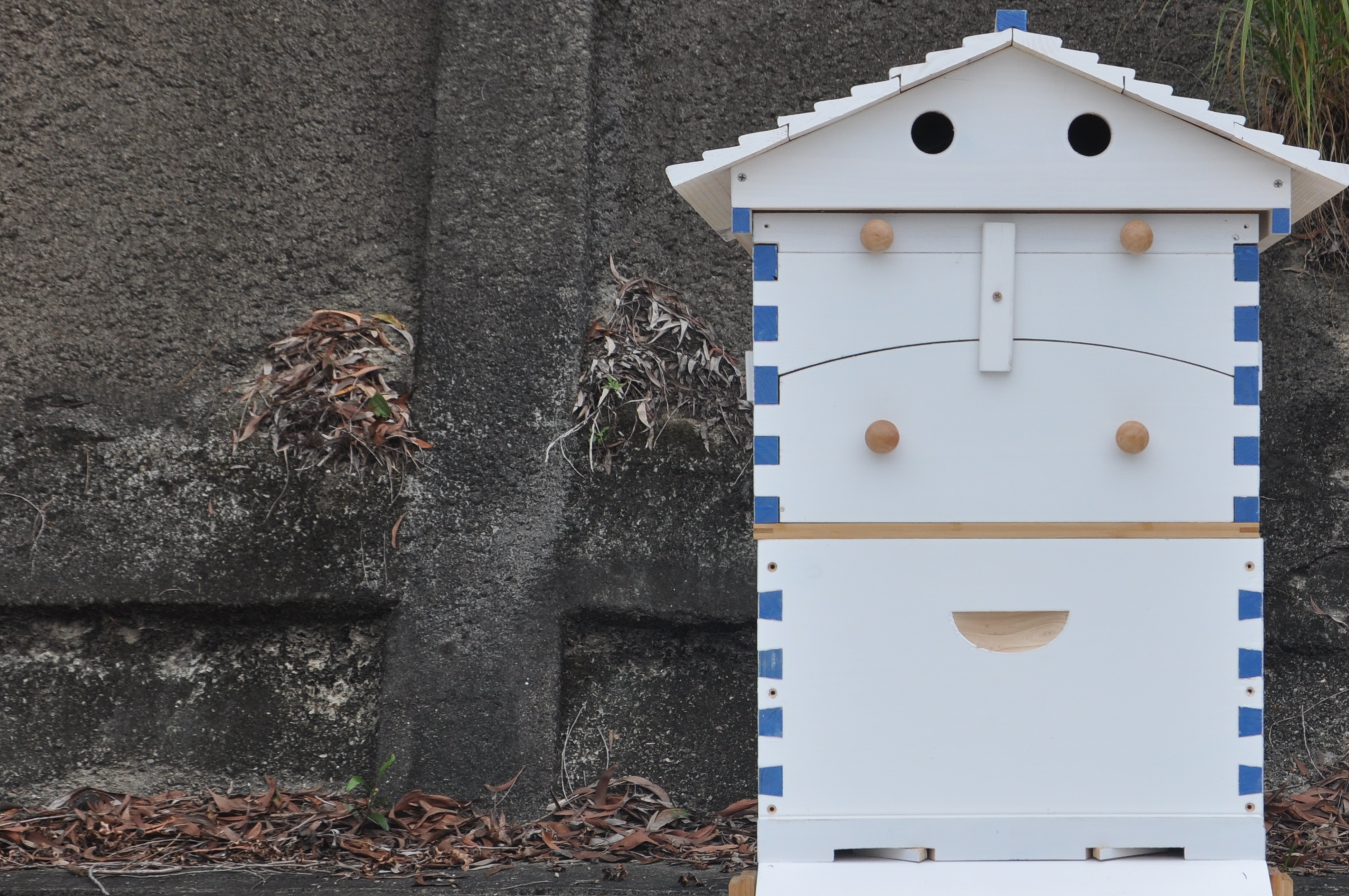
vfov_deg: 17.0
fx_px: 2994
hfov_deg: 25.1
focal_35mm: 80
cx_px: 988
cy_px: 487
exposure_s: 1/320
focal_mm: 30
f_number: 9
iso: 200
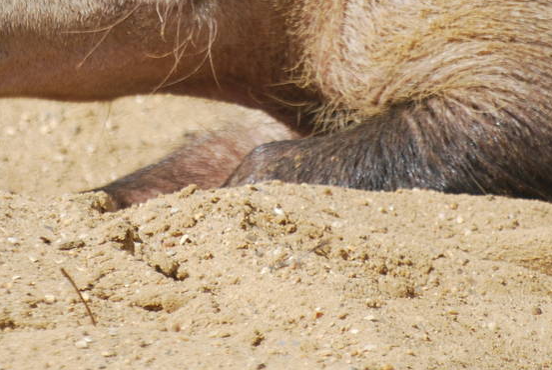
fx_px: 20000
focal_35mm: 1303
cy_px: -78
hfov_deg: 1.6
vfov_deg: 1.1
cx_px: 173
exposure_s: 1/500
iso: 200
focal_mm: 300
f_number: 5.6
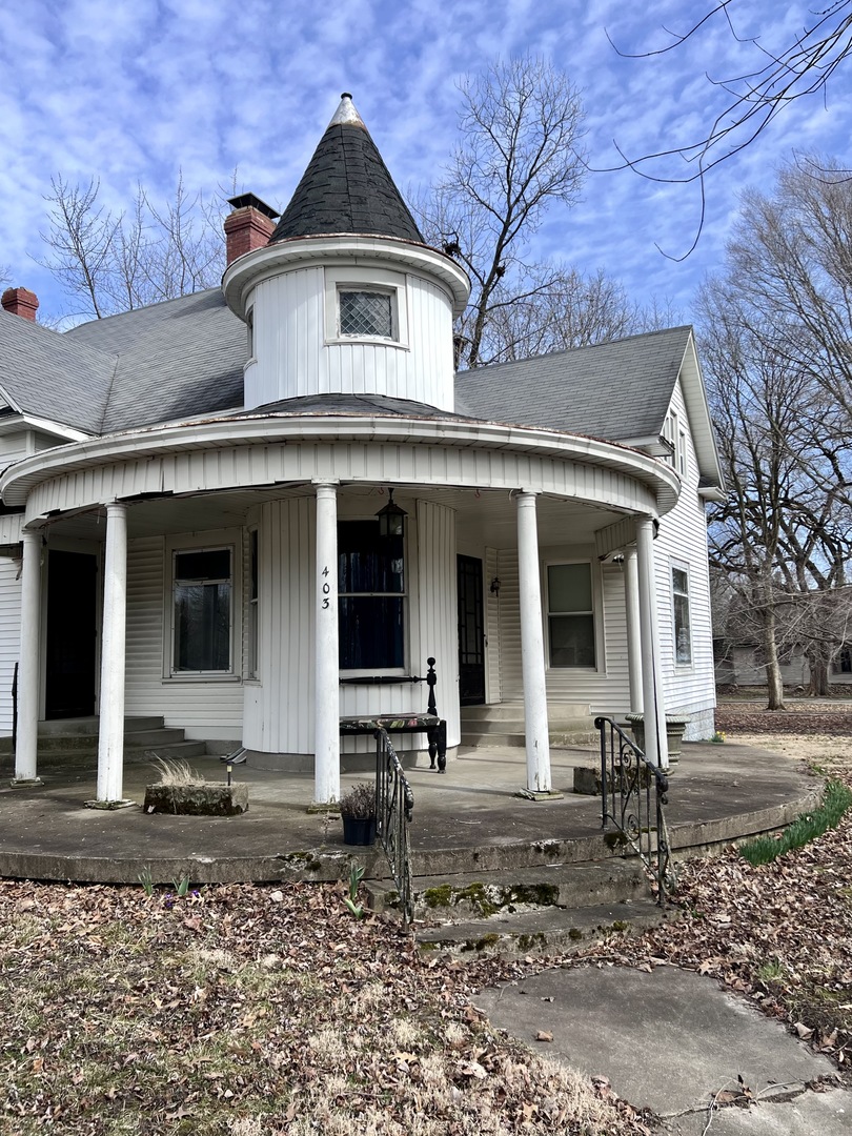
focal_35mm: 26
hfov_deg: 53.1
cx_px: 426
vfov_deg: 67.3
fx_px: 853
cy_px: 568
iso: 50
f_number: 1.5
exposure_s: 1/3077
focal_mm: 5.7
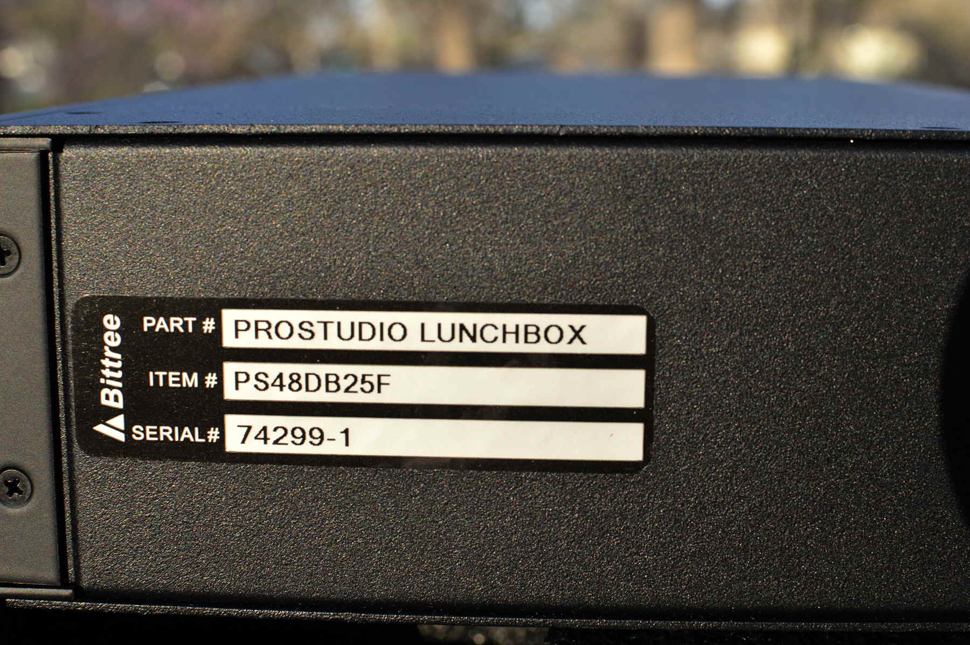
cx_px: 485
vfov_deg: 25.7
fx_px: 1413
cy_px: 322
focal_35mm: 52
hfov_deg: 37.9
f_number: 8
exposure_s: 1/125
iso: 280
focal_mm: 35
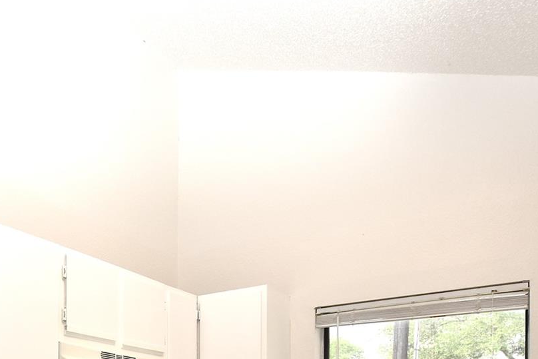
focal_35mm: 38
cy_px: 447
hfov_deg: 46.4
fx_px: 568
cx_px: 66
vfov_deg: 29.4
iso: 450
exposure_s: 1/200
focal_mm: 10
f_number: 5.6
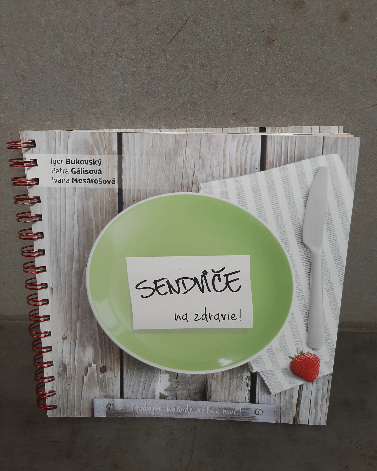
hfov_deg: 51.5
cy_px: 258
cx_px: 195
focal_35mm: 28
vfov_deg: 62.1
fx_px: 390
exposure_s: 1/50
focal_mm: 3.93
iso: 64
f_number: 1.7
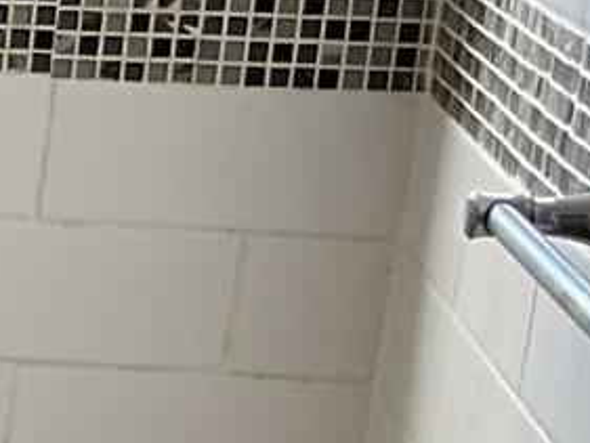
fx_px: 3598
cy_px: 1035
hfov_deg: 8.6
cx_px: -823
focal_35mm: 211
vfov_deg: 6.7
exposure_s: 1/120
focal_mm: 3
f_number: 1.8
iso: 50
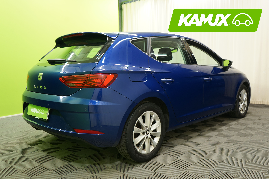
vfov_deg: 42.3
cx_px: 134
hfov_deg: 60.3
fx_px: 232
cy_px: 90
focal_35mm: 31
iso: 400
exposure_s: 1/25
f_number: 3.5
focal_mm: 31
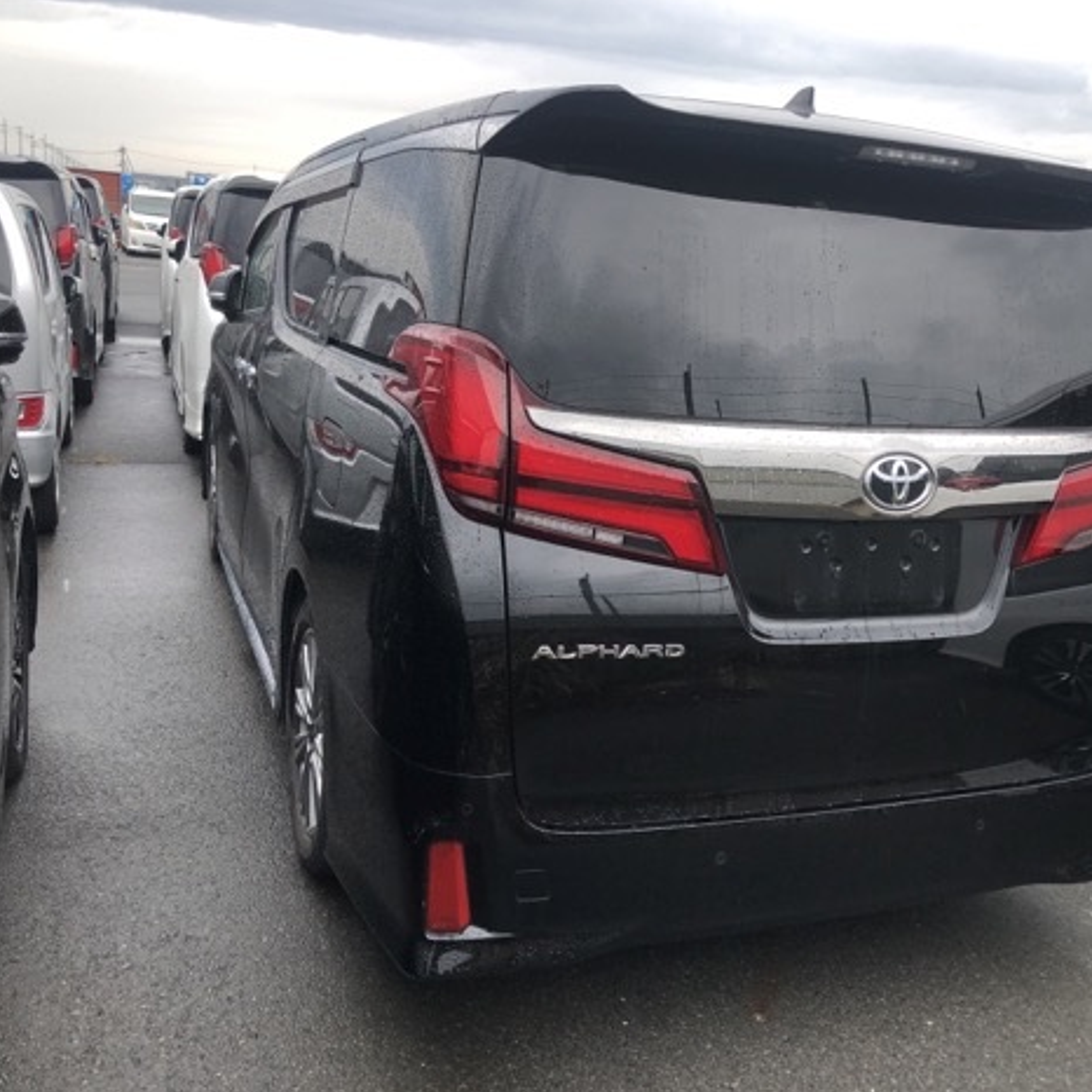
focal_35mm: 34
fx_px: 1213
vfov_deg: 48.5
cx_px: 666
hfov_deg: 48.1
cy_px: 548
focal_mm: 3.99
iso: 20
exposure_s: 1/372
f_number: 1.8
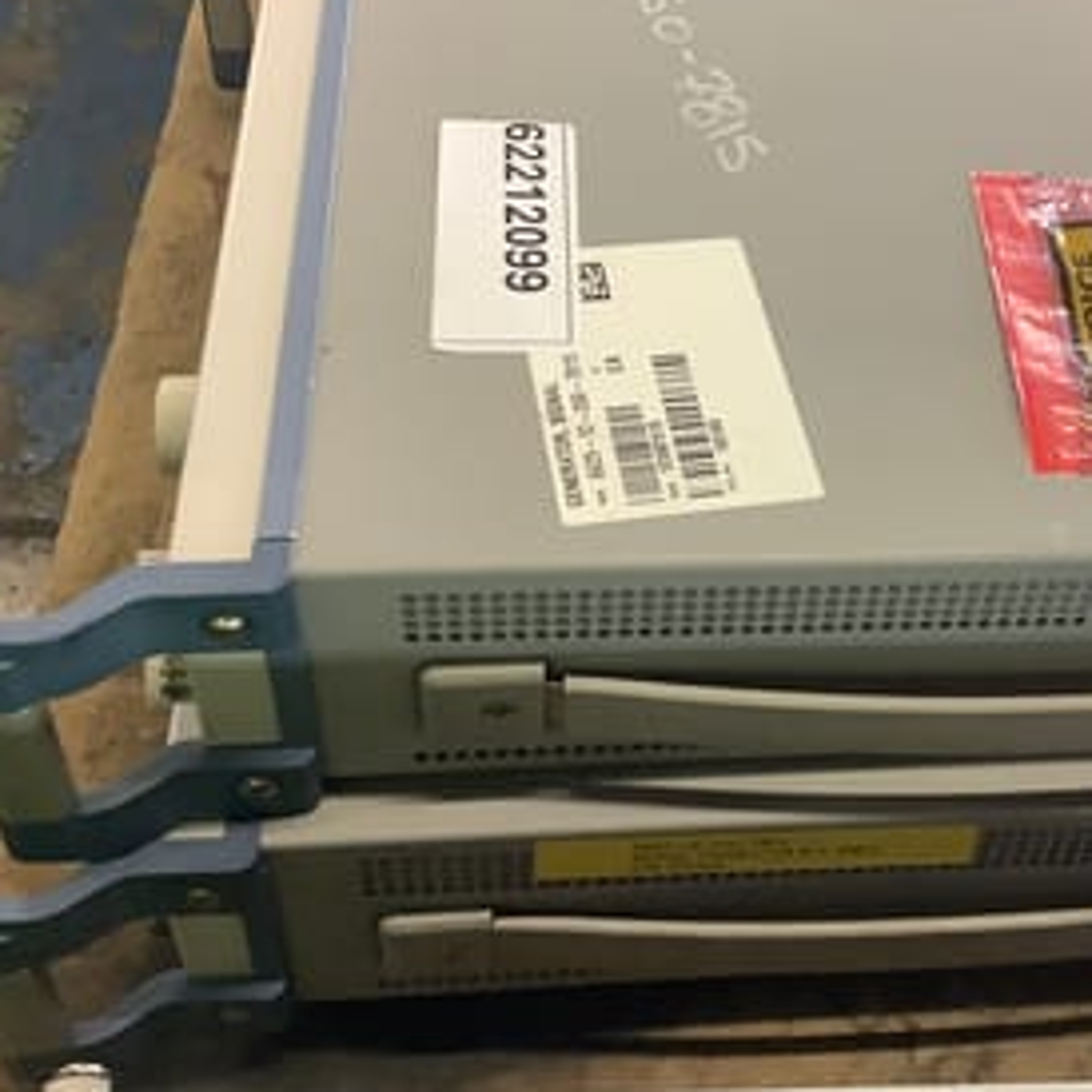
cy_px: 440
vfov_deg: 33.9
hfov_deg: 33.1
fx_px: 1785
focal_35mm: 50
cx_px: 865
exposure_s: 1/50
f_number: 2.4
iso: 250
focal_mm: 3.3
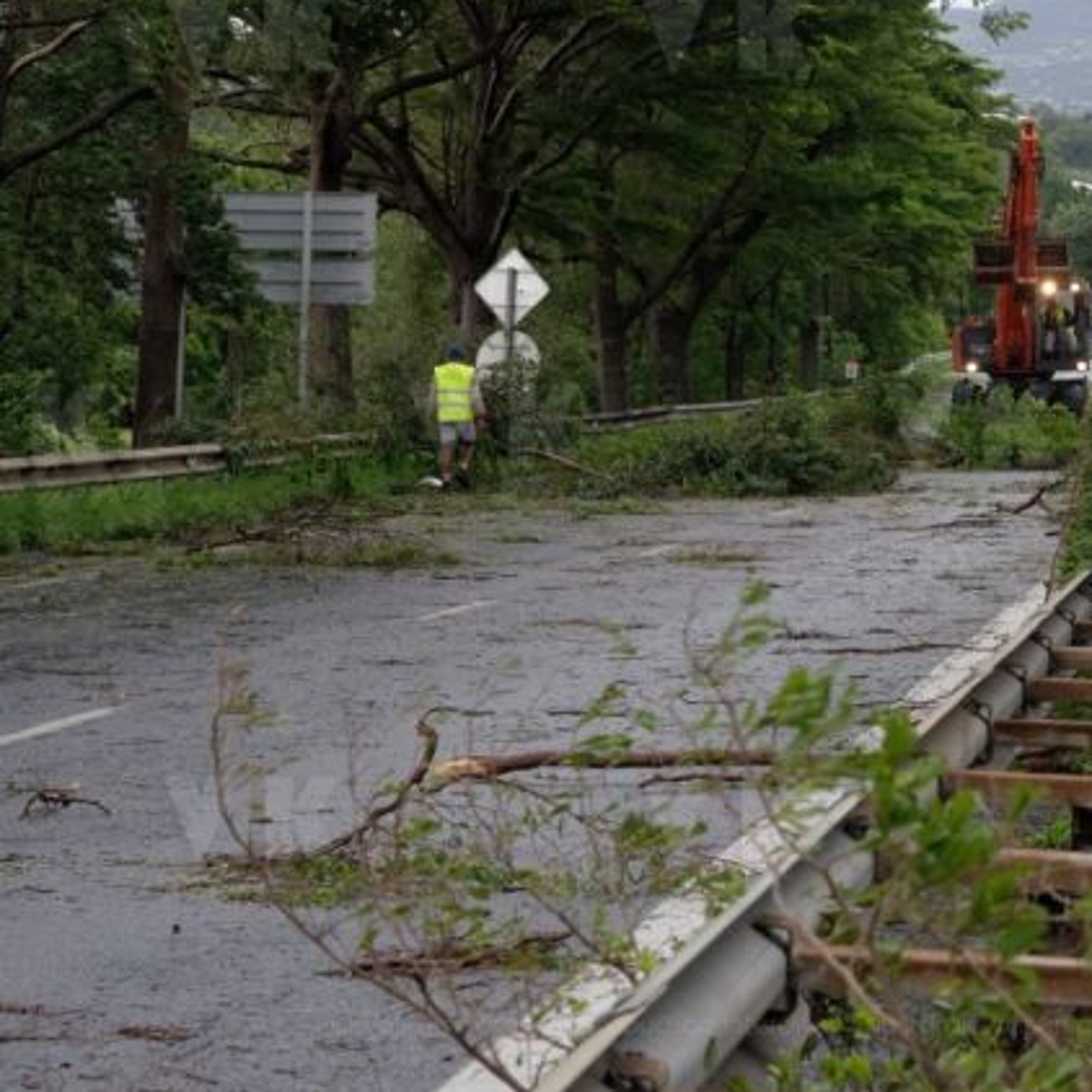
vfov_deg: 10.3
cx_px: 725
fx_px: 6032
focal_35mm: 169
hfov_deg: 10.3
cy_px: 505
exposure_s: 1/320
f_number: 9
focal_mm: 70
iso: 1600
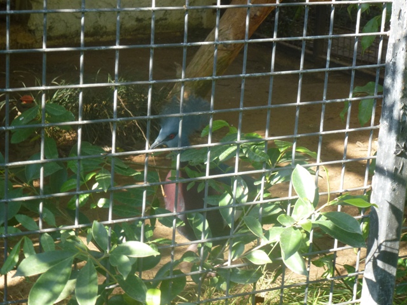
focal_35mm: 82
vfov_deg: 18.0
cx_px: 204
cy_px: 152
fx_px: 964
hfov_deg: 23.8
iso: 200
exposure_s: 1/80
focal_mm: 14.8
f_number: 4.8
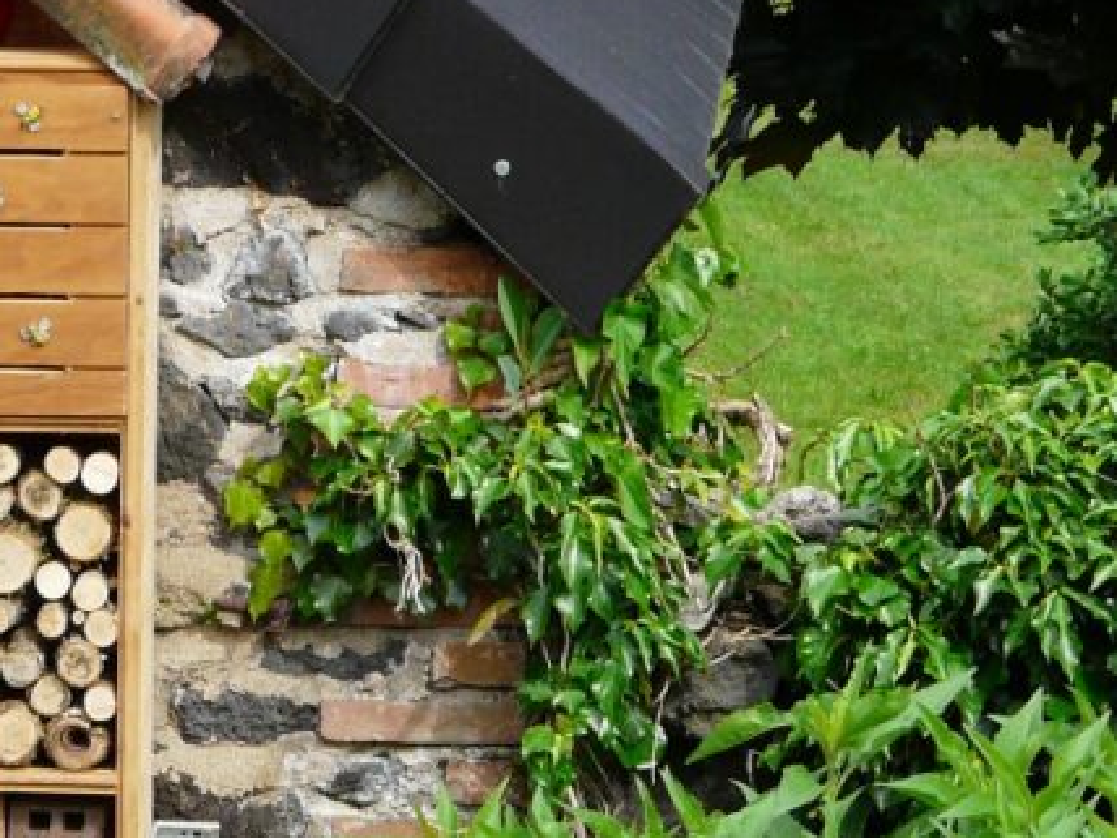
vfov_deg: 3.9
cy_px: 282
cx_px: -313
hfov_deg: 5.2
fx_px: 12165
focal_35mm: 377
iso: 100
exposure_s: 1/250
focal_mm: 22.6
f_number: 5
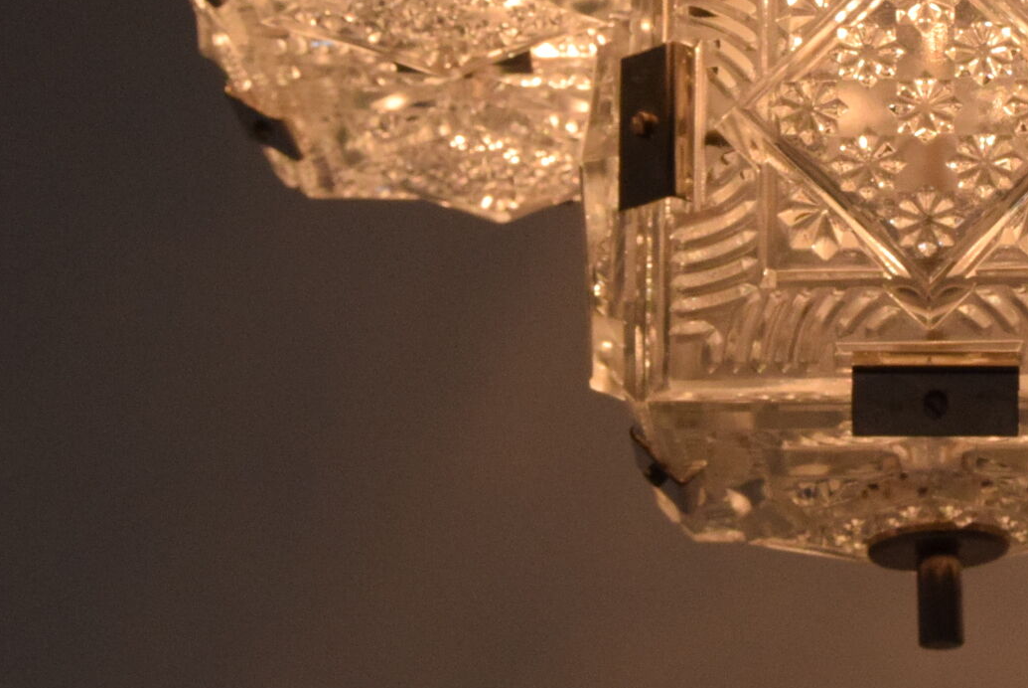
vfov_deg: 10.1
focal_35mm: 134
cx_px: 986
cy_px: -132
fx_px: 3842
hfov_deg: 15.0
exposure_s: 1/500
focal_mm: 31
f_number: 11
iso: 1600
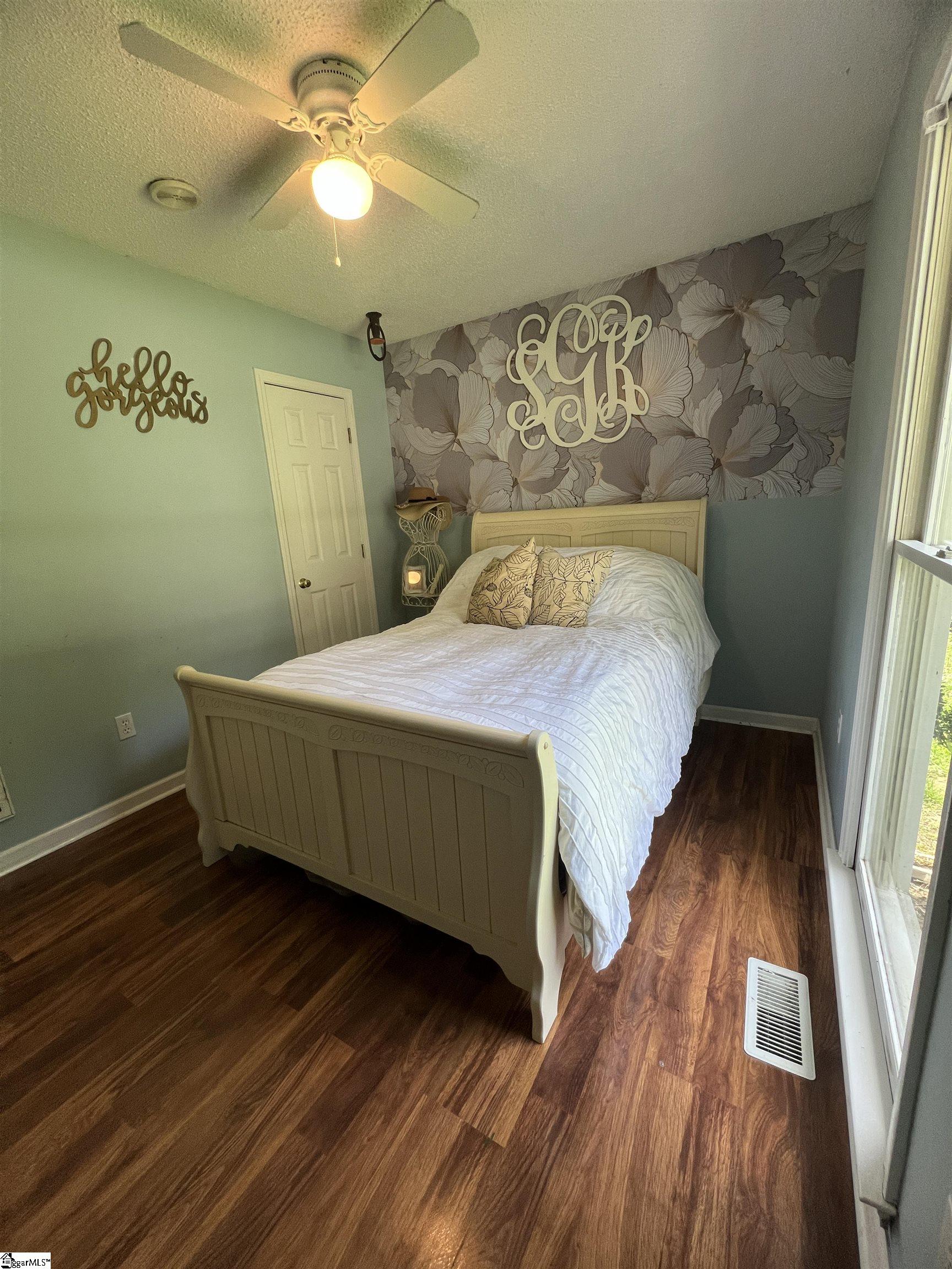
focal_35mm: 13
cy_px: 634
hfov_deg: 89.9
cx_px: 476
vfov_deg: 106.2
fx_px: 477
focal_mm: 1.57
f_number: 1.8
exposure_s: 1/120
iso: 125
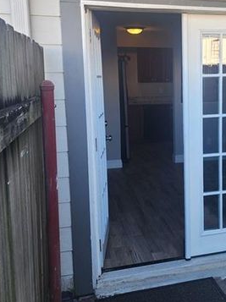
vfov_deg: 43.8
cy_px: 128
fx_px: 375
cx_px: 186
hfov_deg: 32.5
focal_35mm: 43
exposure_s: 1/180
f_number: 1.8
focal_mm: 6.4
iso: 40
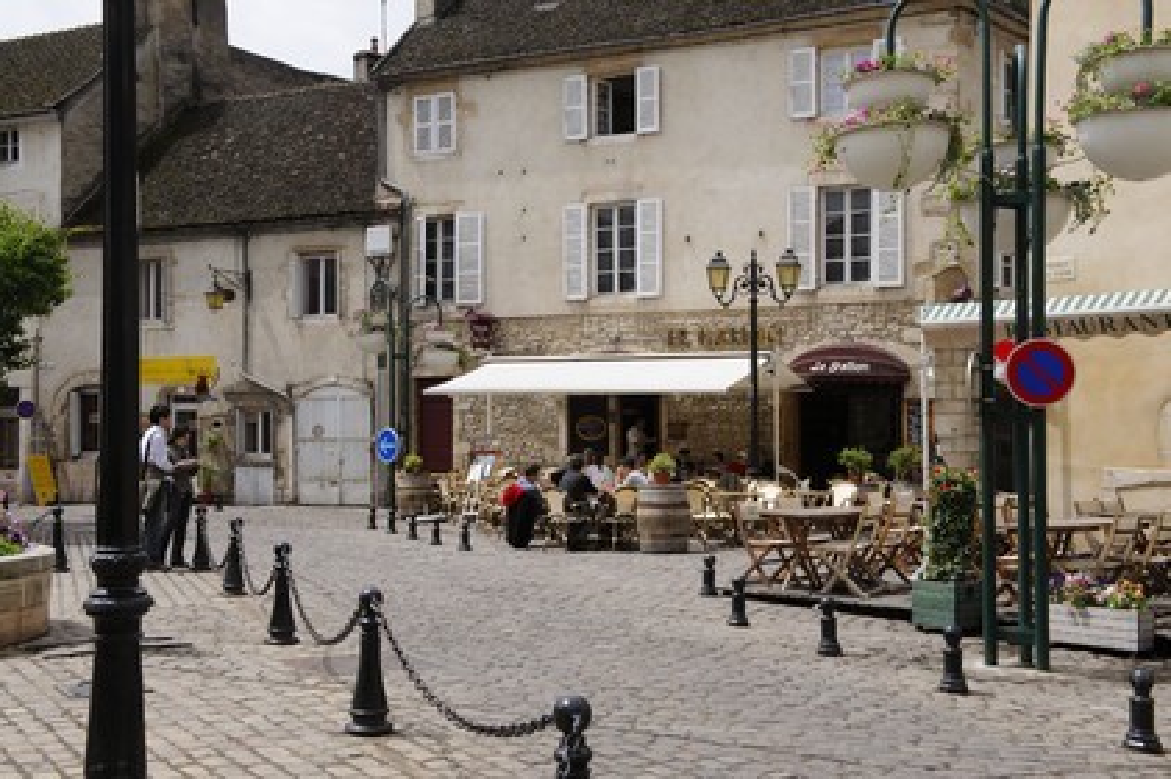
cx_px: 586
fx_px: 1365
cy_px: 390
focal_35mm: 42
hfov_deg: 46.4
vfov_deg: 31.8
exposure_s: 1/160
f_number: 13
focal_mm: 42
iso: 200
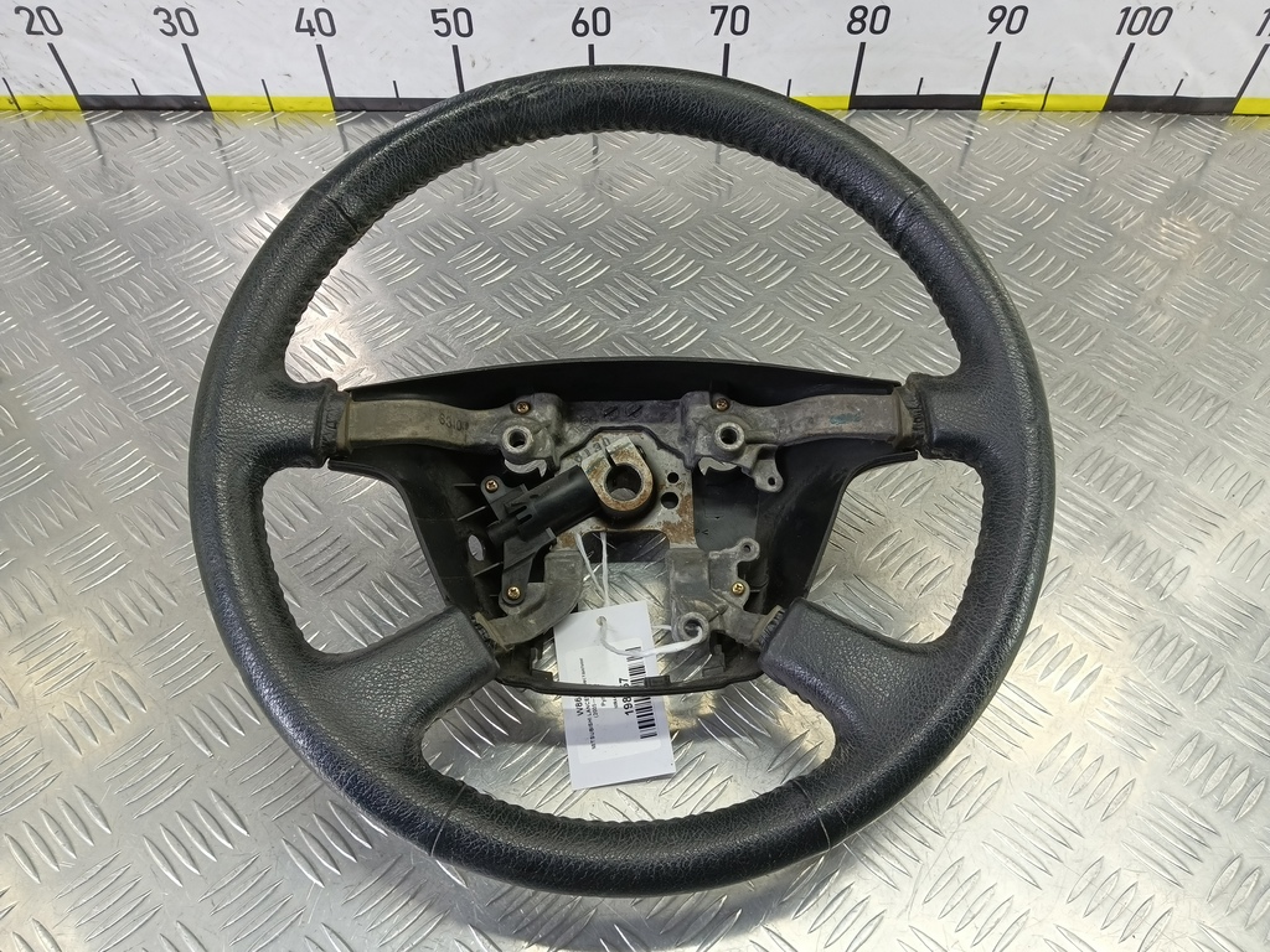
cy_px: 476
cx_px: 635
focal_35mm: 23
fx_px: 844
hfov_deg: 73.9
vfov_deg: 58.9
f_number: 1.6
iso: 146
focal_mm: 4.11
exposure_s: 1/50
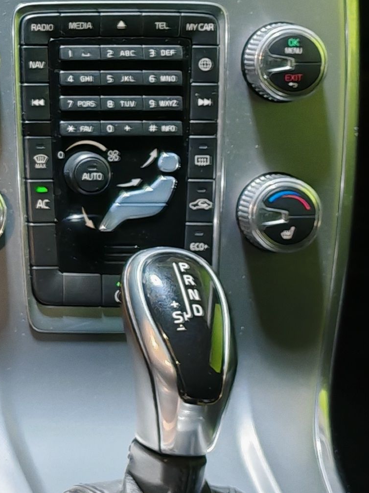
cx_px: -403
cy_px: 13
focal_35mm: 110
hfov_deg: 11.8
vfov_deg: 17.5
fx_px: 1563
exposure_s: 1/33
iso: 100
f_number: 1.4
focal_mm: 6.83
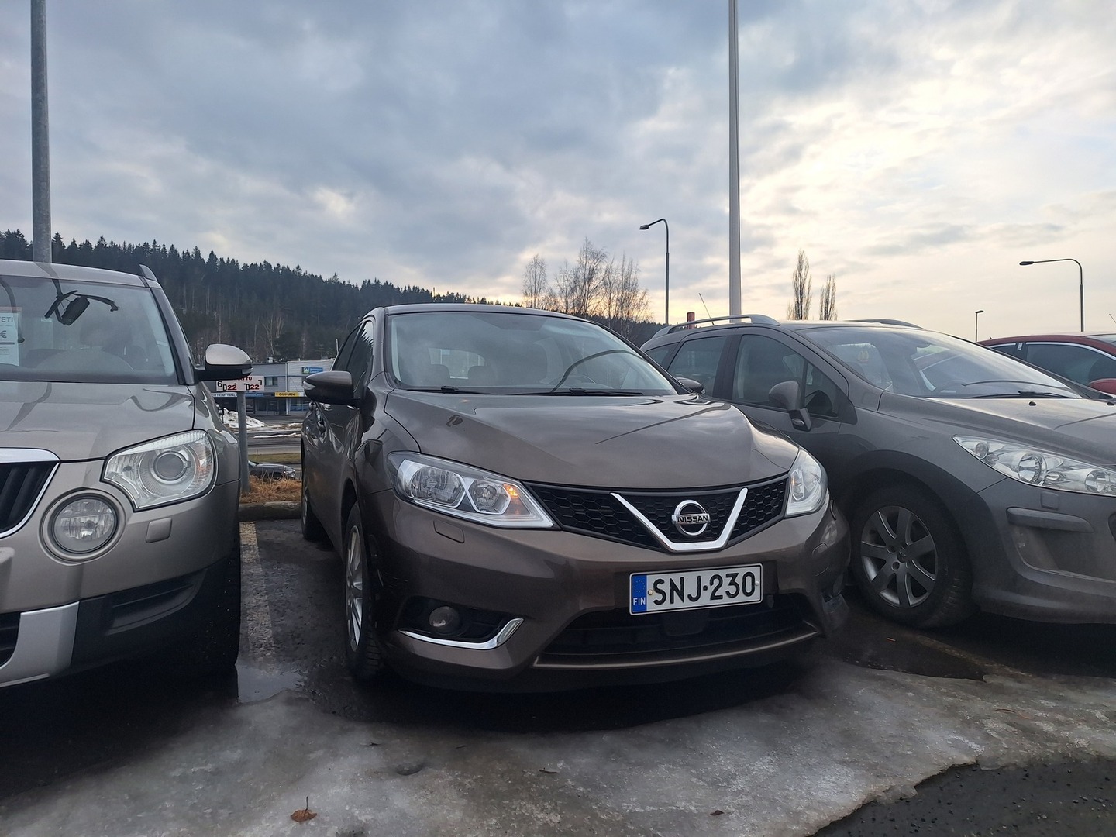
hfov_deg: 73.9
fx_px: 742
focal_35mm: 23
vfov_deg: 58.9
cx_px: 558
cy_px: 418
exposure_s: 1/1140
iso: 40
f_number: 1.8
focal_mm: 5.54
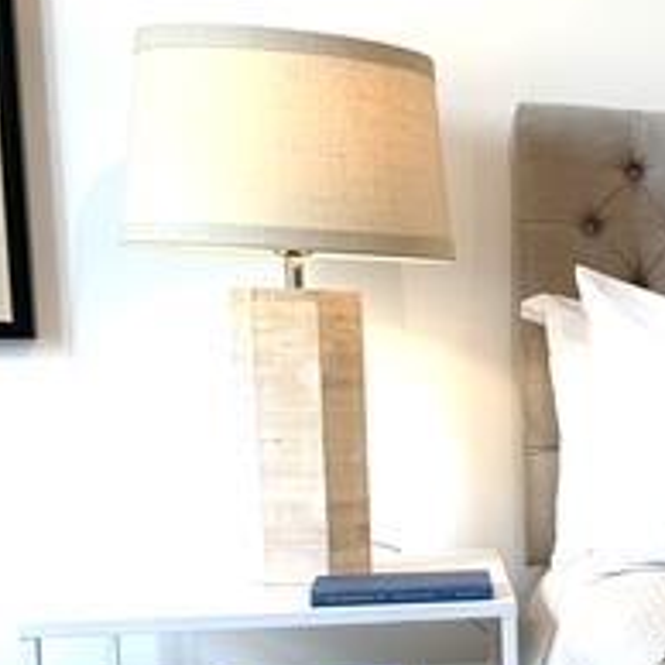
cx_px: 1032
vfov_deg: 22.4
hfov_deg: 19.5
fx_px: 1652
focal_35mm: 76
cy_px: 548
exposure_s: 1/120
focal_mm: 4.25
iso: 50
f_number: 1.8
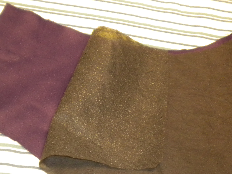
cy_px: 106
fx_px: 449
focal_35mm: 67
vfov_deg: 21.9
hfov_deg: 28.9
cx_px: 91
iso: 400
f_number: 3.5
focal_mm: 7.4
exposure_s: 1/31.8
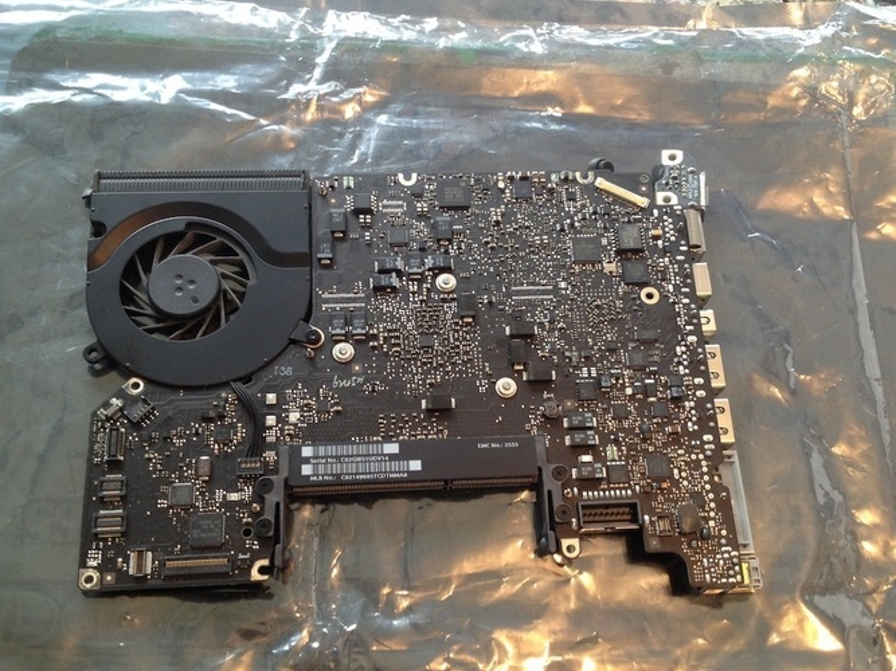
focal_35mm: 42
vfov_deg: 34.3
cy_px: 356
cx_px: 478
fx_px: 1087
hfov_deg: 44.8
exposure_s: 1/20
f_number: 2.4
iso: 50
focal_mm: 4.28
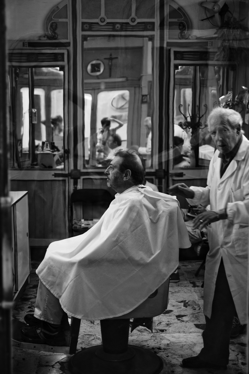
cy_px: 187
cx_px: 124
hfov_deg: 22.6
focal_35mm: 60
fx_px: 624
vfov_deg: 33.4
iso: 400
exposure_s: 1/100
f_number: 4.2
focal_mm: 60
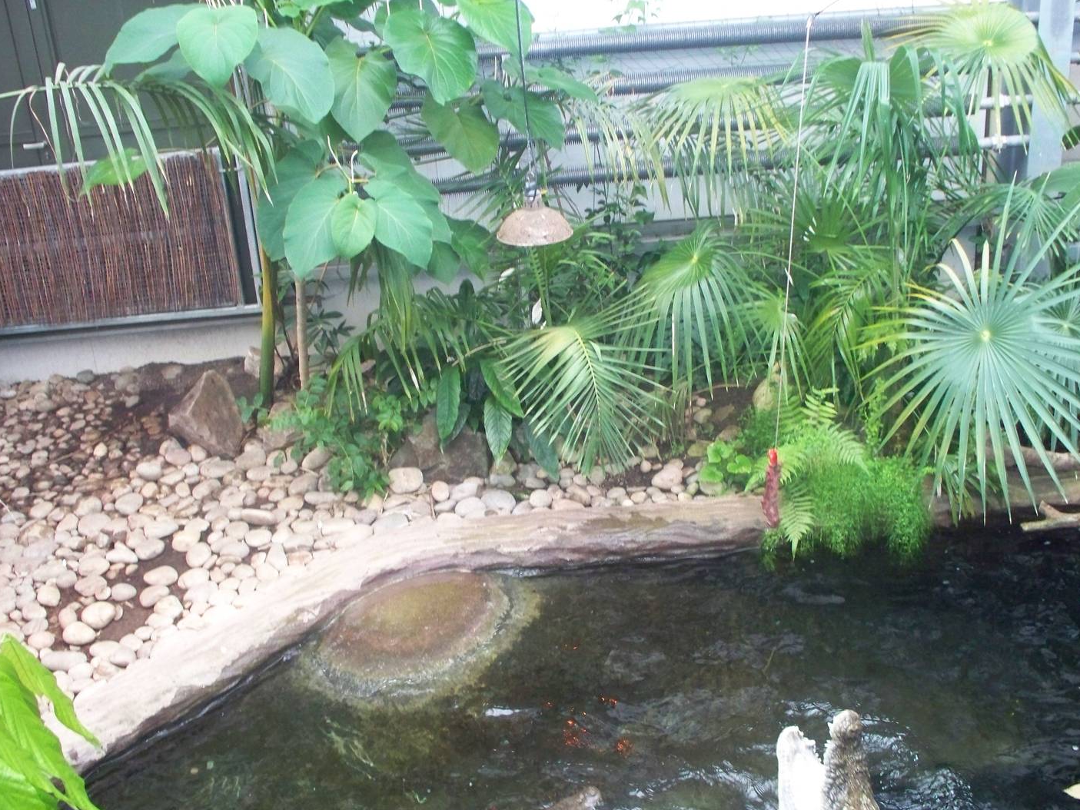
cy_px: 423
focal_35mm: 41
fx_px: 1279
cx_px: 573
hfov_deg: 45.7
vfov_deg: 35.1
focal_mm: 7.54
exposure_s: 1/60
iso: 400
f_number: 2.8
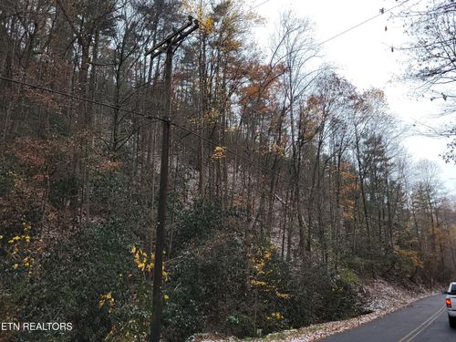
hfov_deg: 67.3
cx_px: 228
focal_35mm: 26
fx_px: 343
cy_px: 171
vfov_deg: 53.1
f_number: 1.8
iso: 40
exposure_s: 1/277
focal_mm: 5.4
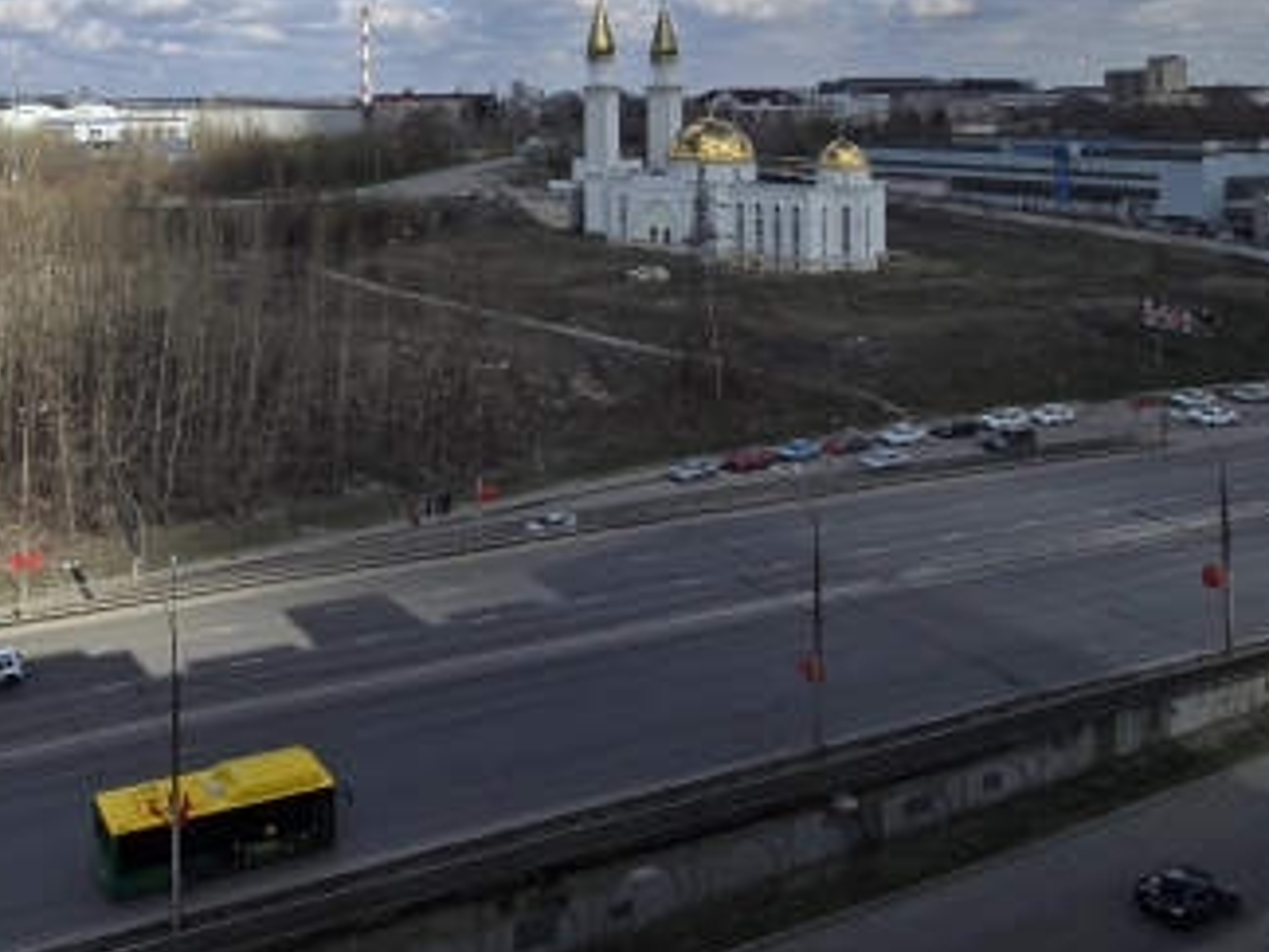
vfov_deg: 49.0
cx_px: 74
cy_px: 94
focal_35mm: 25
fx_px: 916
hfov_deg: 57.1
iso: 50
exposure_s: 1/3211
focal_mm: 2.2
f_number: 2.2
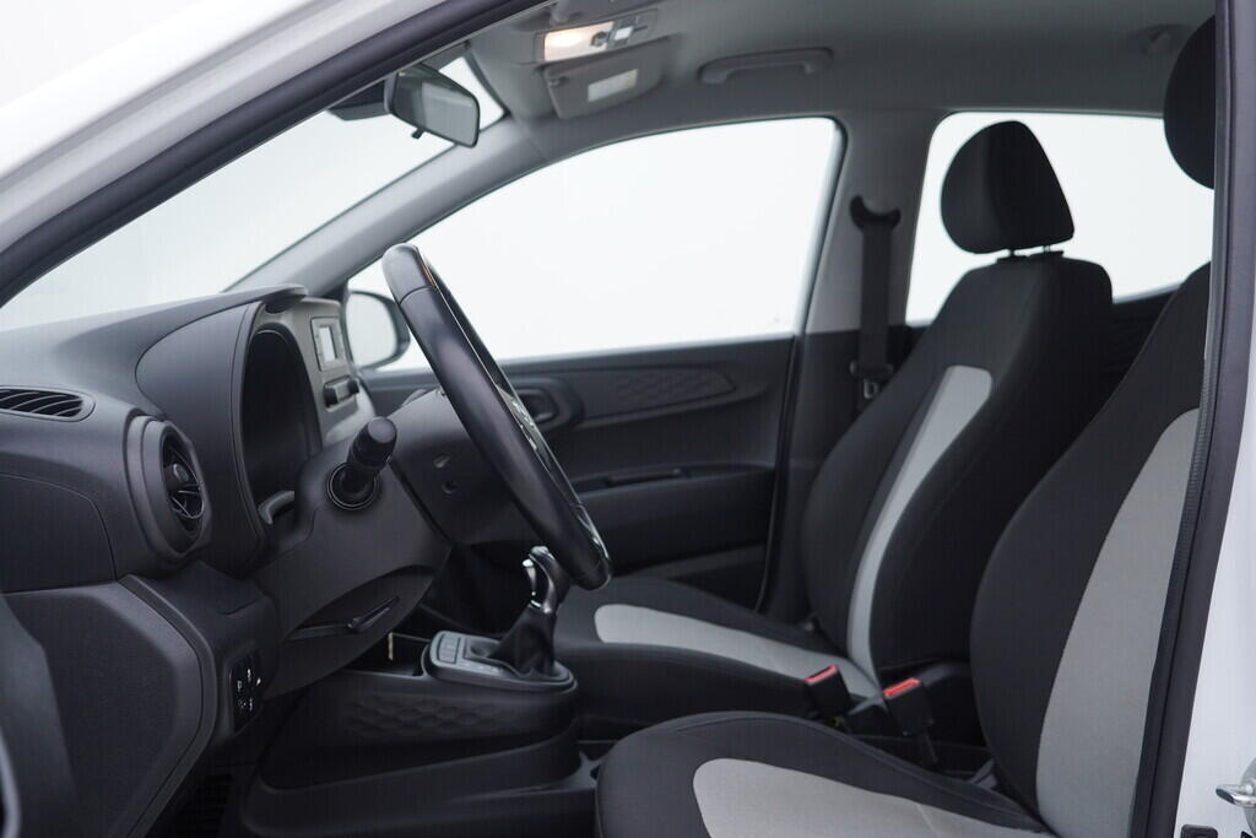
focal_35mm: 36
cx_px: 628
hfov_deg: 53.1
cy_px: 419
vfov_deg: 36.9
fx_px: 1256
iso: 125
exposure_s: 1/50
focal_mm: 24
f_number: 3.2
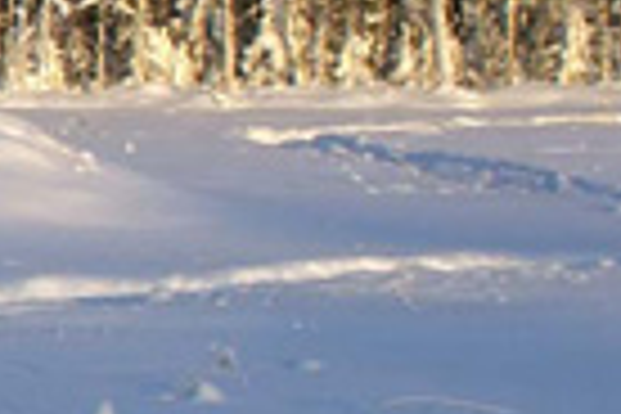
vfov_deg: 6.1
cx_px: -940
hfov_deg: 8.3
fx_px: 3898
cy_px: 182
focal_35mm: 226
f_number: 9
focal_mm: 26
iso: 100
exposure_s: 1/125
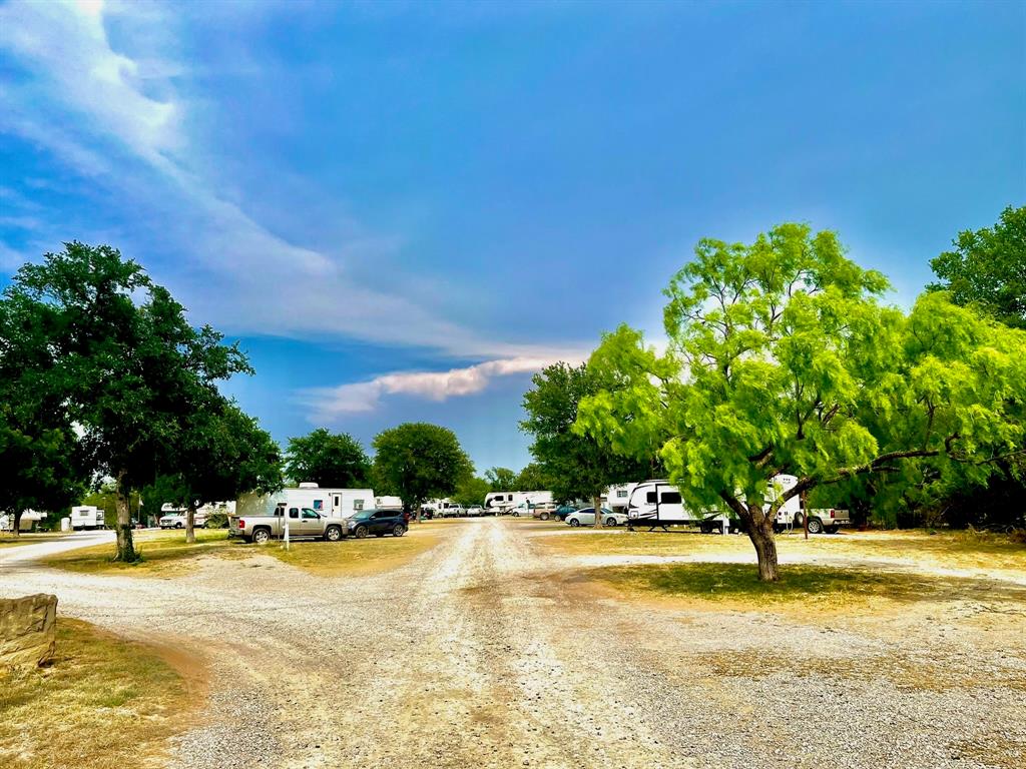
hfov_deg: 67.3
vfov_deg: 53.1
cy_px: 384
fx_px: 771
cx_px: 513
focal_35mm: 26
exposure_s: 1/4149
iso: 50
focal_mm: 5.1
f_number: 1.6
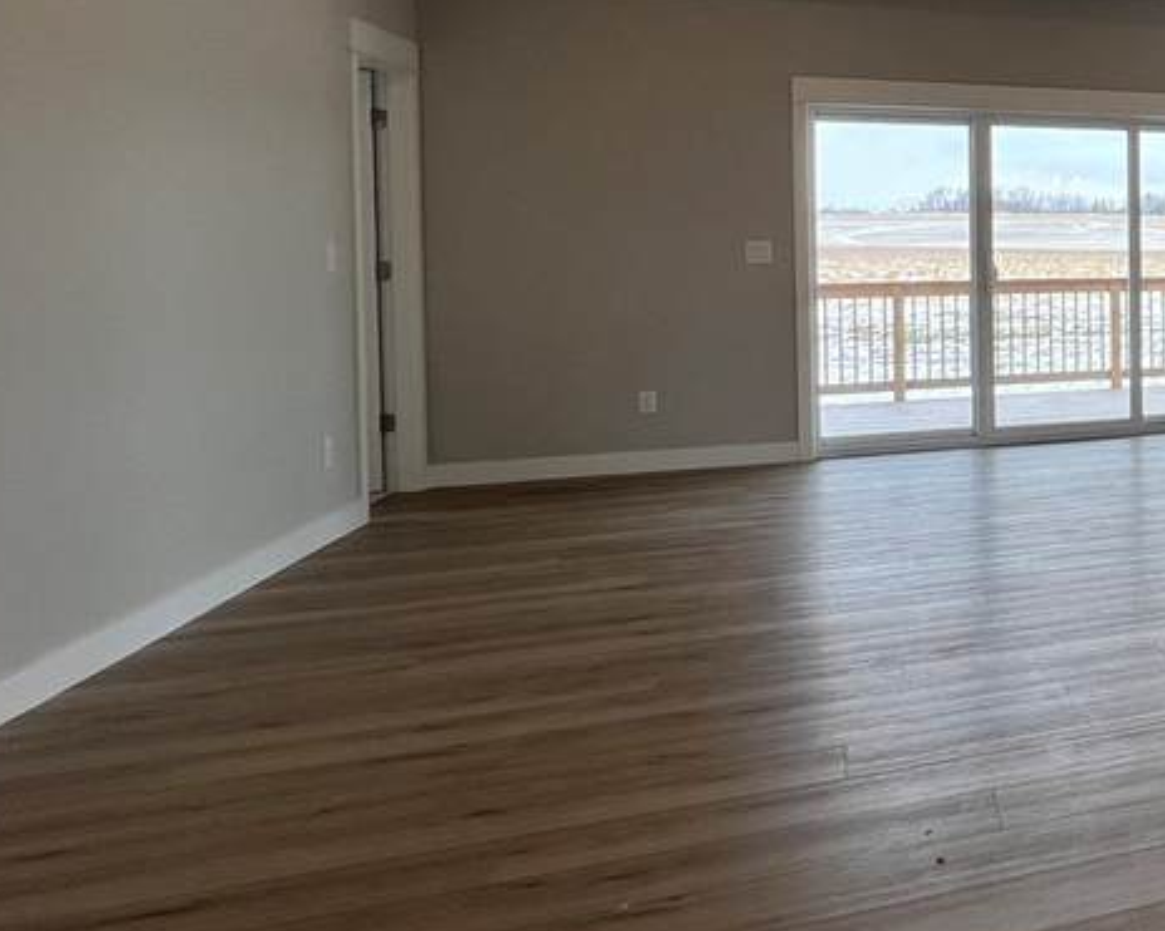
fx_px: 1207
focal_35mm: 35
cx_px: 1572
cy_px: 271
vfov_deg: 41.4
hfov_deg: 33.9
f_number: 1.8
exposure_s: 1/120
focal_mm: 1.57
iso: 40
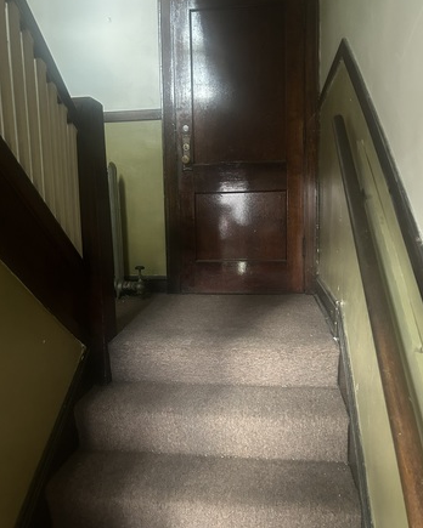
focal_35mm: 28
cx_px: 214
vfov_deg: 62.2
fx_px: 438
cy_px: 256
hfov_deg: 51.5
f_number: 1.5
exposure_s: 1/33
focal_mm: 5.7
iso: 640
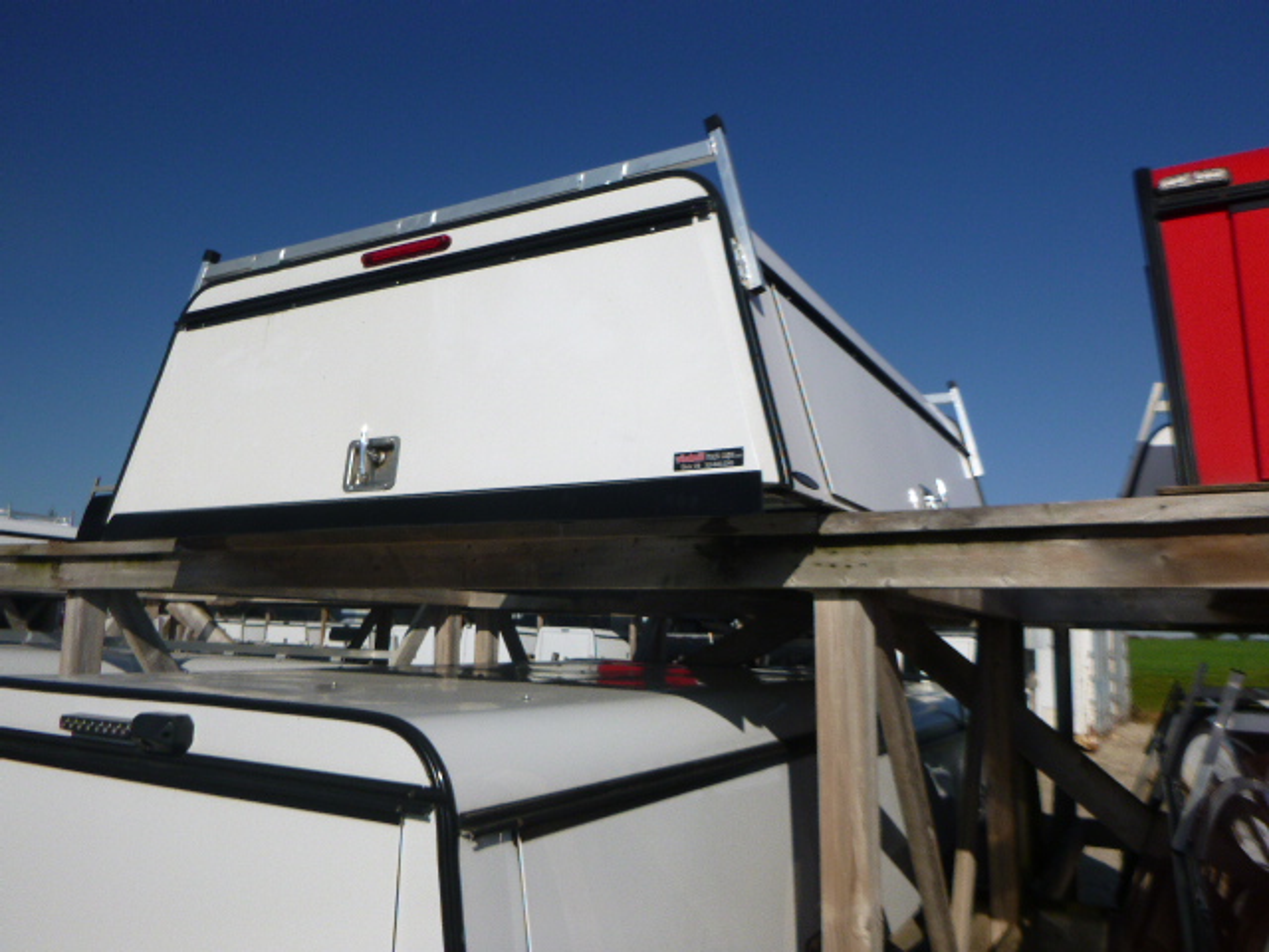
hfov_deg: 69.4
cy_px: 476
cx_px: 634
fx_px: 916
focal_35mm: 25
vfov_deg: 54.9
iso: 100
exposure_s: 1/1300
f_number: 3.9
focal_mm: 4.5
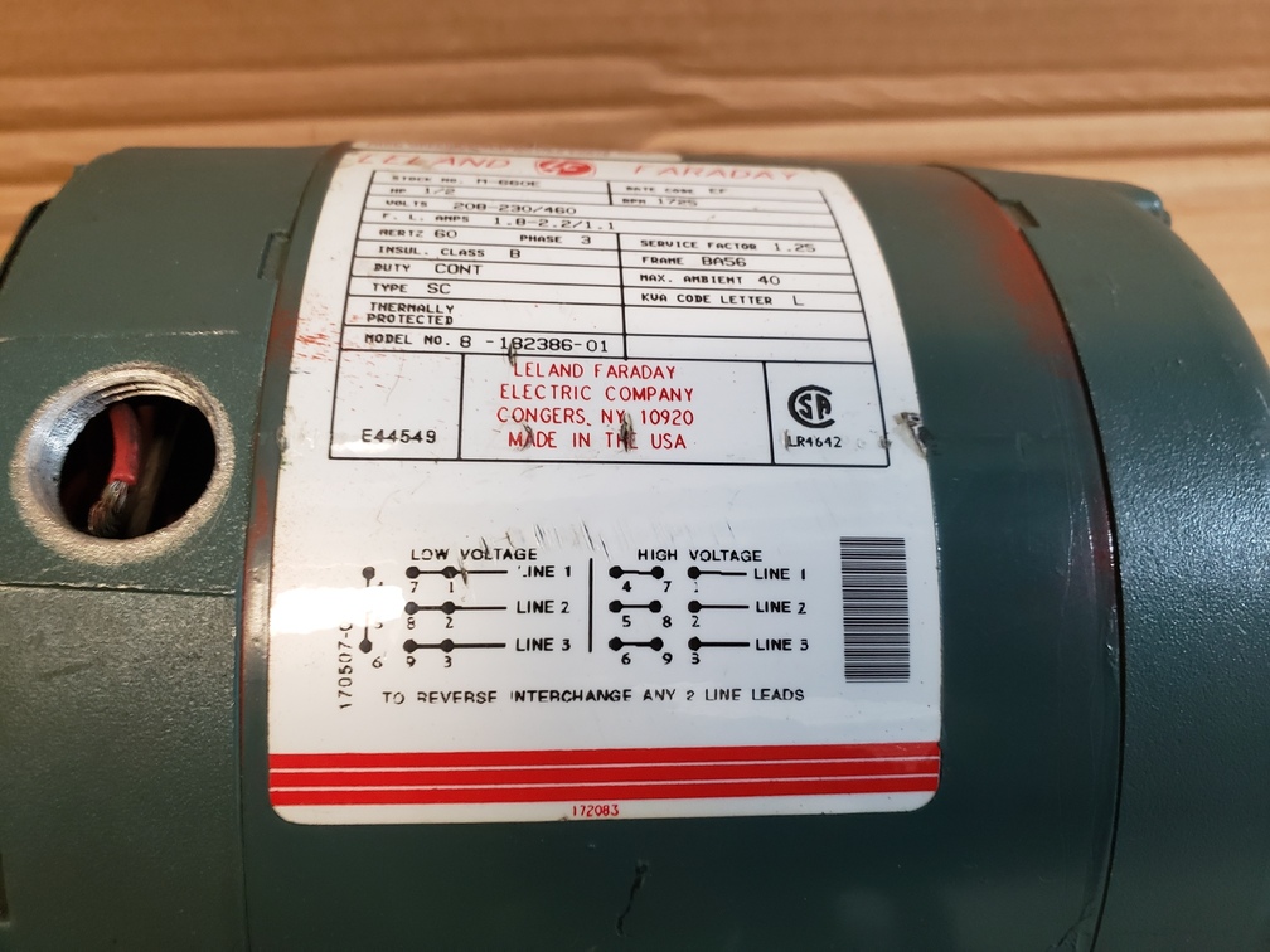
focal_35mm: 26
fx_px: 954
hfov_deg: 67.3
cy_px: 476
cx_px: 635
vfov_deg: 53.1
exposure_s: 1/20
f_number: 2.4
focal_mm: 4.3
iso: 250
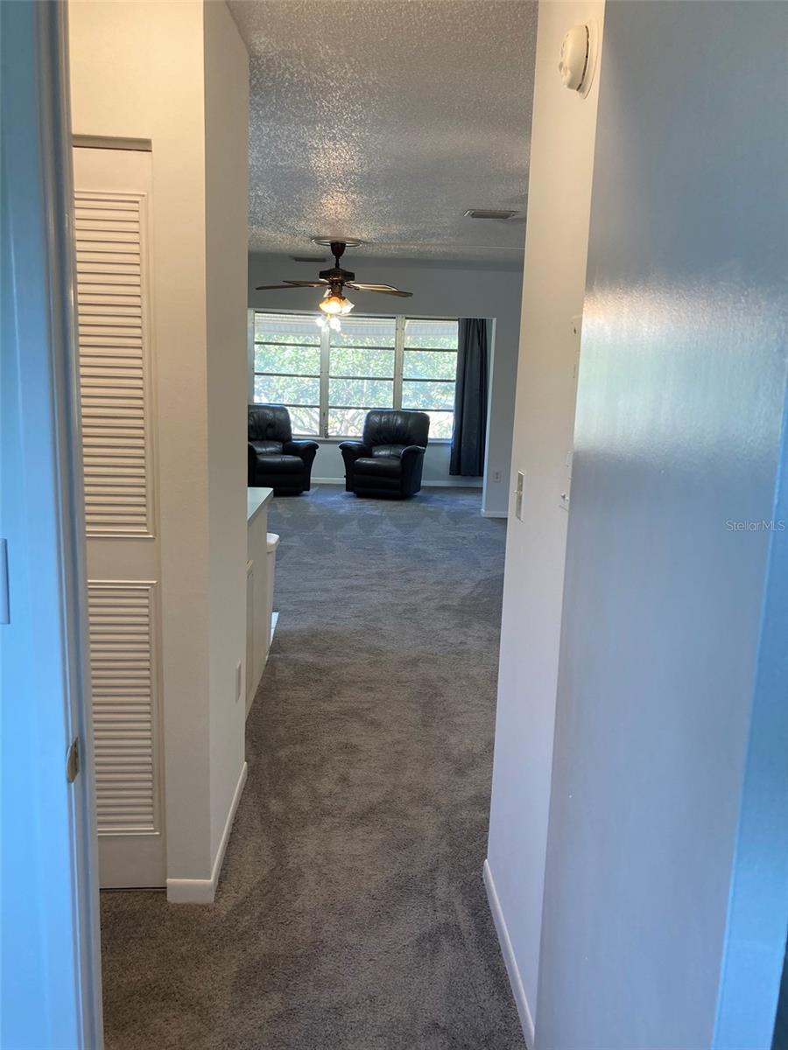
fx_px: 850
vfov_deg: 63.4
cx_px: 394
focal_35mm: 28
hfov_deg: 49.7
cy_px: 525
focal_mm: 3.99
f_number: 1.8
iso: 50
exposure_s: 1/60
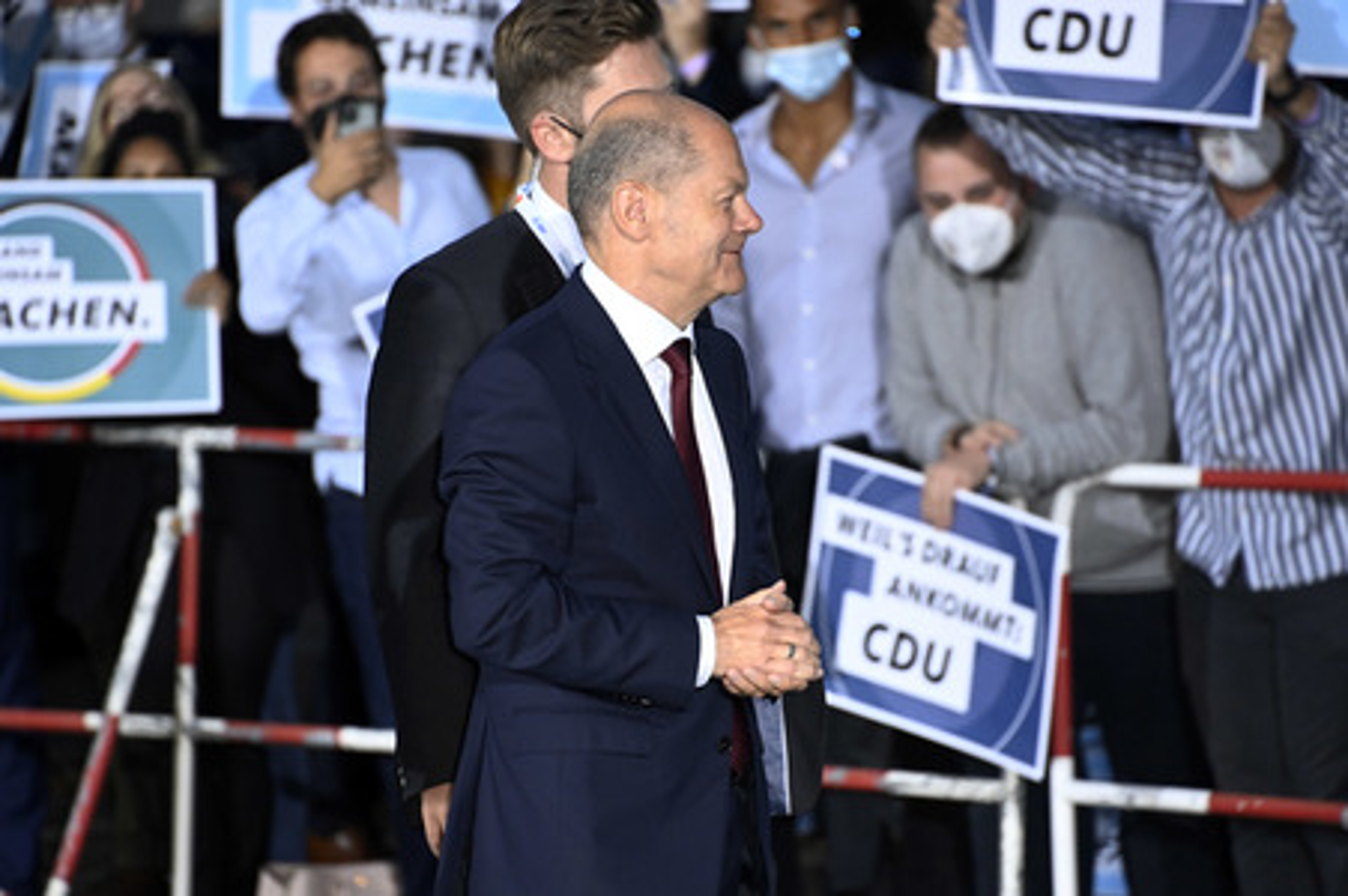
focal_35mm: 250
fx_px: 9354
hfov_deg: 8.2
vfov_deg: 5.5
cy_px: 448
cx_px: 674
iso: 6400
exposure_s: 1/250
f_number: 5.6
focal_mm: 250
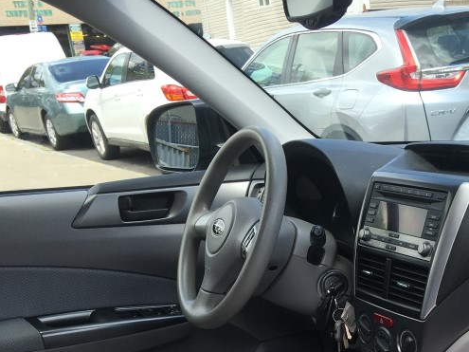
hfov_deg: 31.1
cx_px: 393
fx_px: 813
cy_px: 361
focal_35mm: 60
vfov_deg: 23.3
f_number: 2.2
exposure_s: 1/270
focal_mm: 4.15
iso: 25
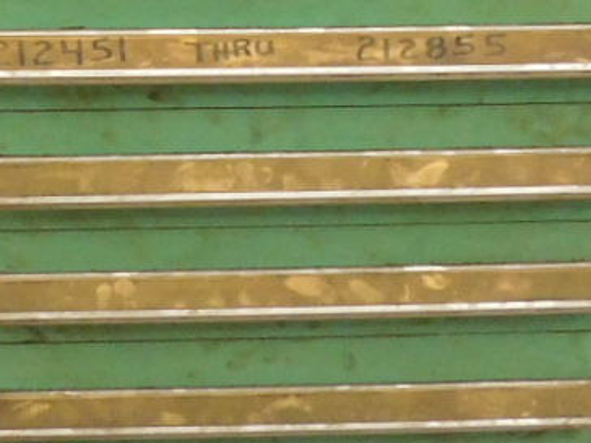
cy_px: -234
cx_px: 273
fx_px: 1724
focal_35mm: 101
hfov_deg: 19.4
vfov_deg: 13.7
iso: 360
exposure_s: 1/30
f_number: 3
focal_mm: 4
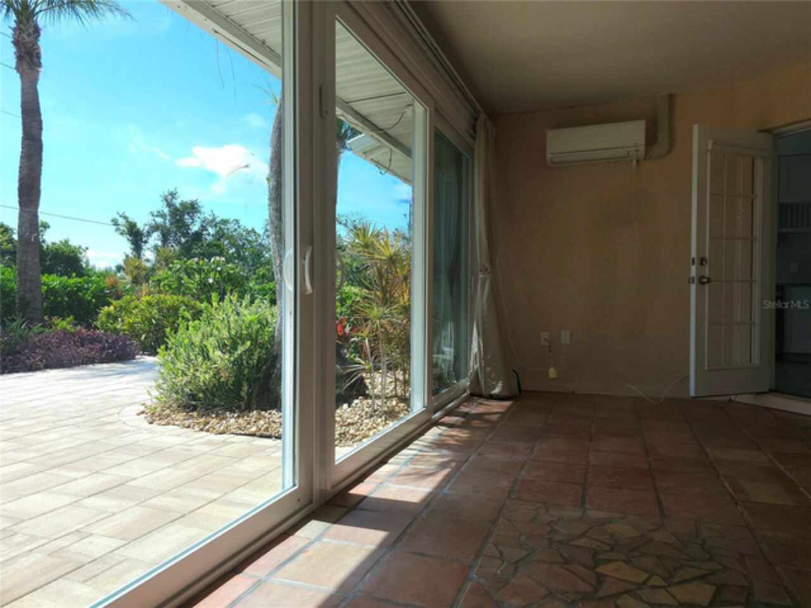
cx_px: 406
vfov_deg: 58.9
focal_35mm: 23
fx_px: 539
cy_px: 304
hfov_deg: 73.9
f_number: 1.7
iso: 10
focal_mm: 6.3
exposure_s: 1/222
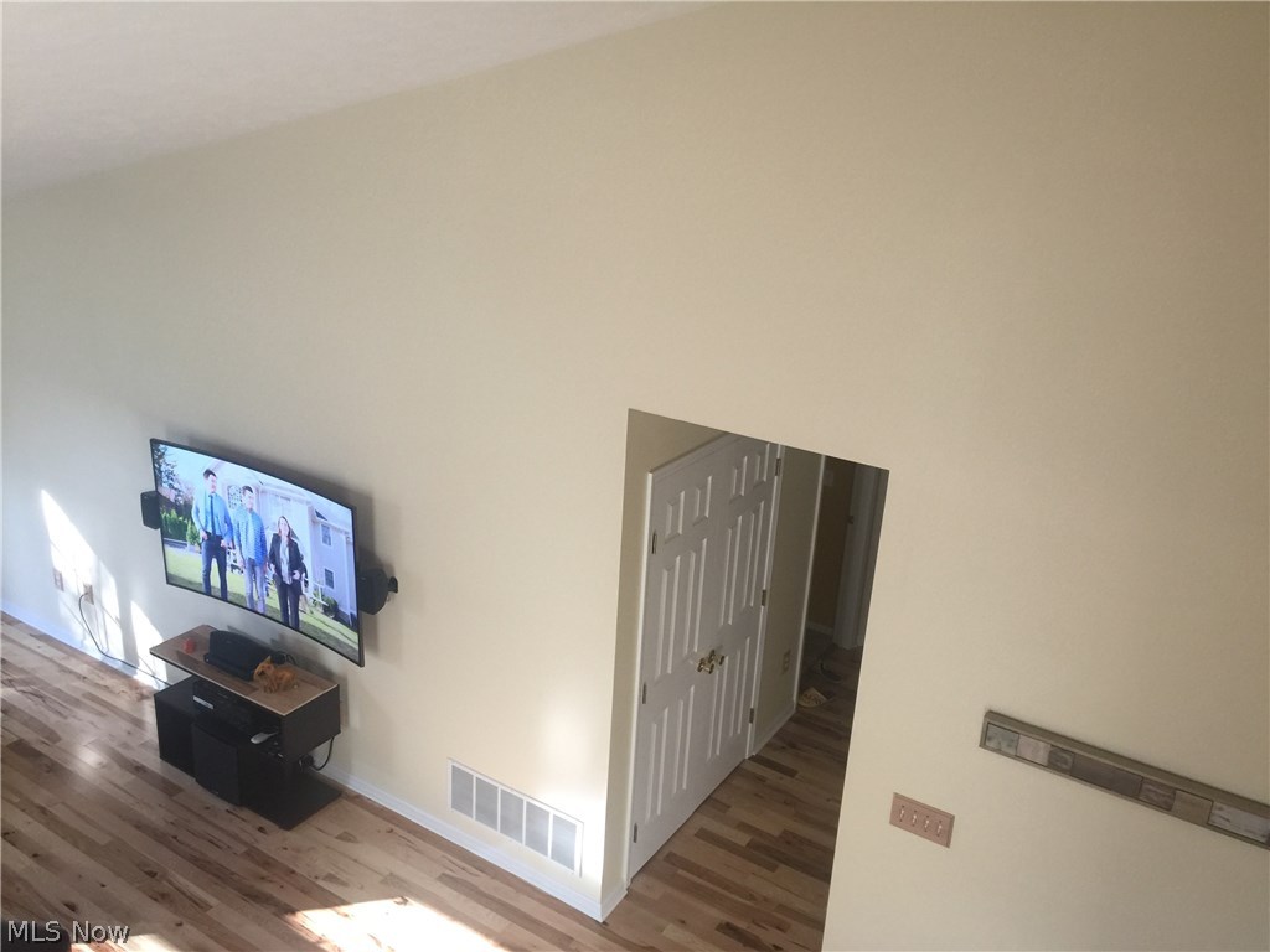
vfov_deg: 48.2
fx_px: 1064
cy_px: 476
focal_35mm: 29
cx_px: 635
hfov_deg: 61.7
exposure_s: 1/30
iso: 50
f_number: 2.2
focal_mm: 4.15
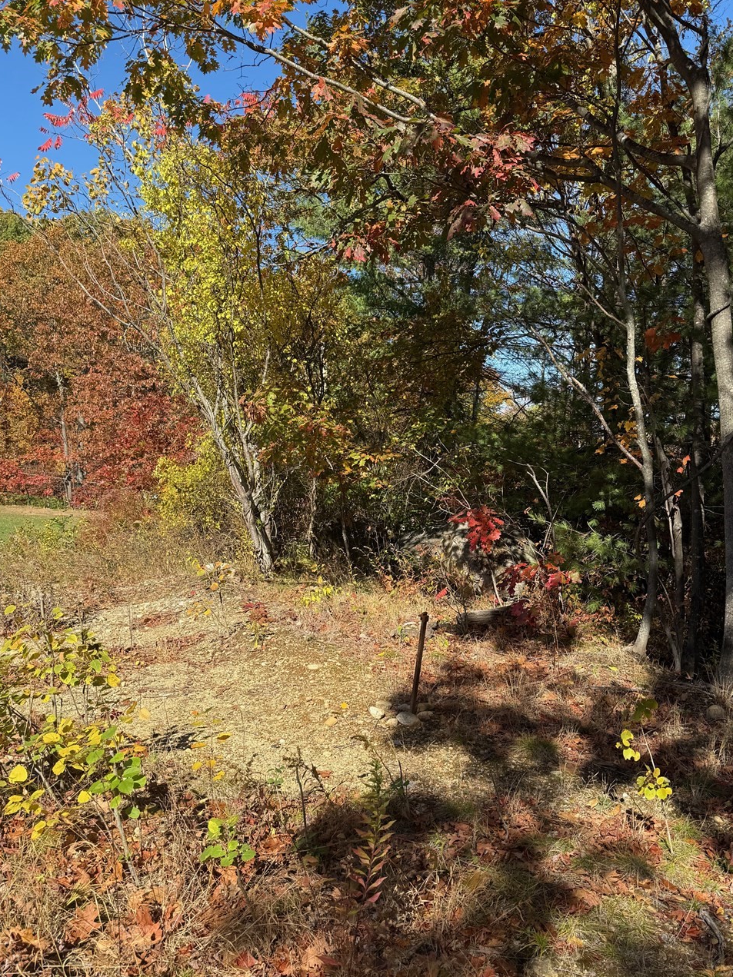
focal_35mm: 29
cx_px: 398
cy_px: 502
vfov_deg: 61.7
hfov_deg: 48.2
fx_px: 819
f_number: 1.78
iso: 80
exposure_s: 1/2110
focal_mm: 6.76
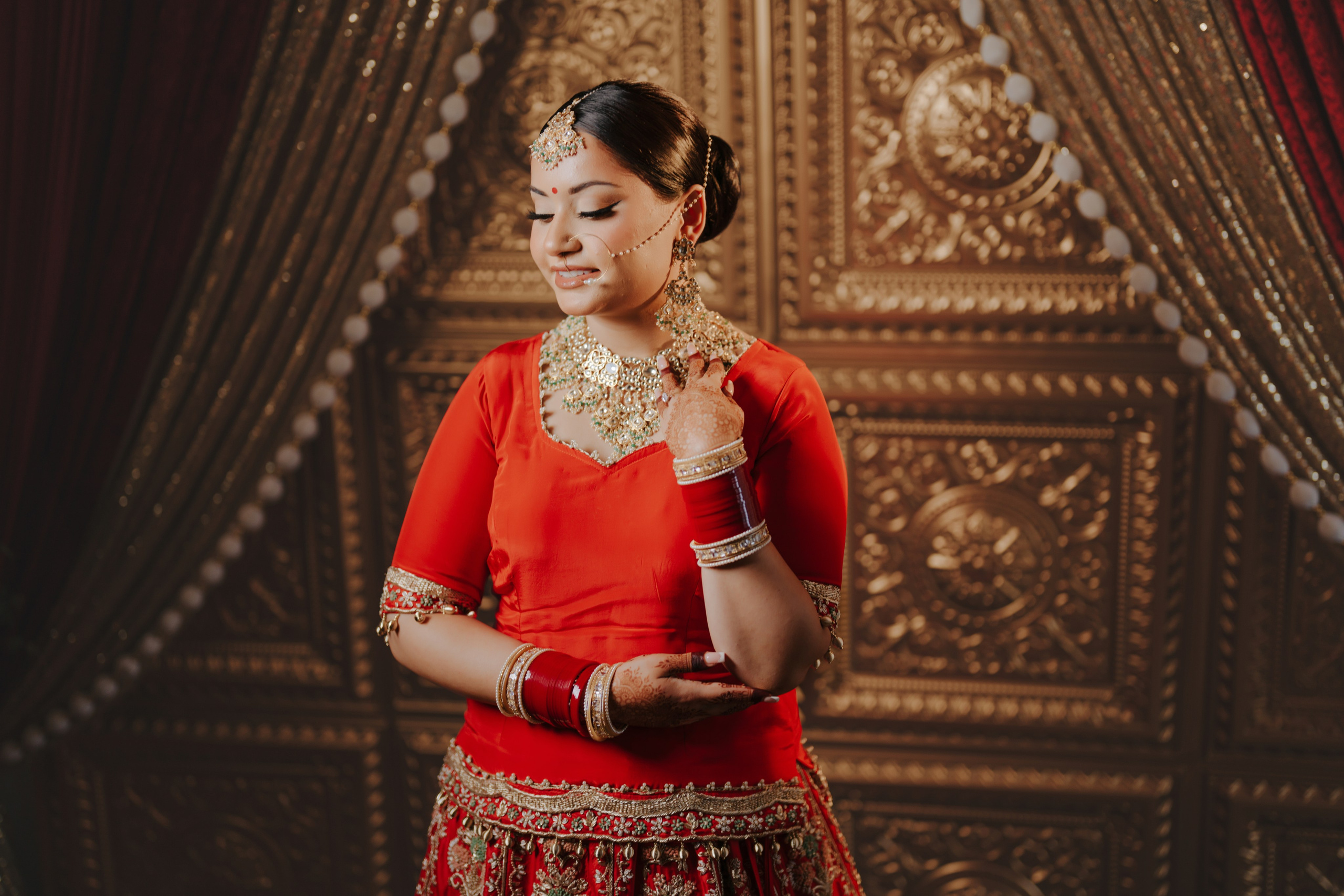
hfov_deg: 39.6
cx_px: 672
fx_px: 1867
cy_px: 448
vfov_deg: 27.0
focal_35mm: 50
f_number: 1.2
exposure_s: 1/160
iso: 100
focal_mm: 50
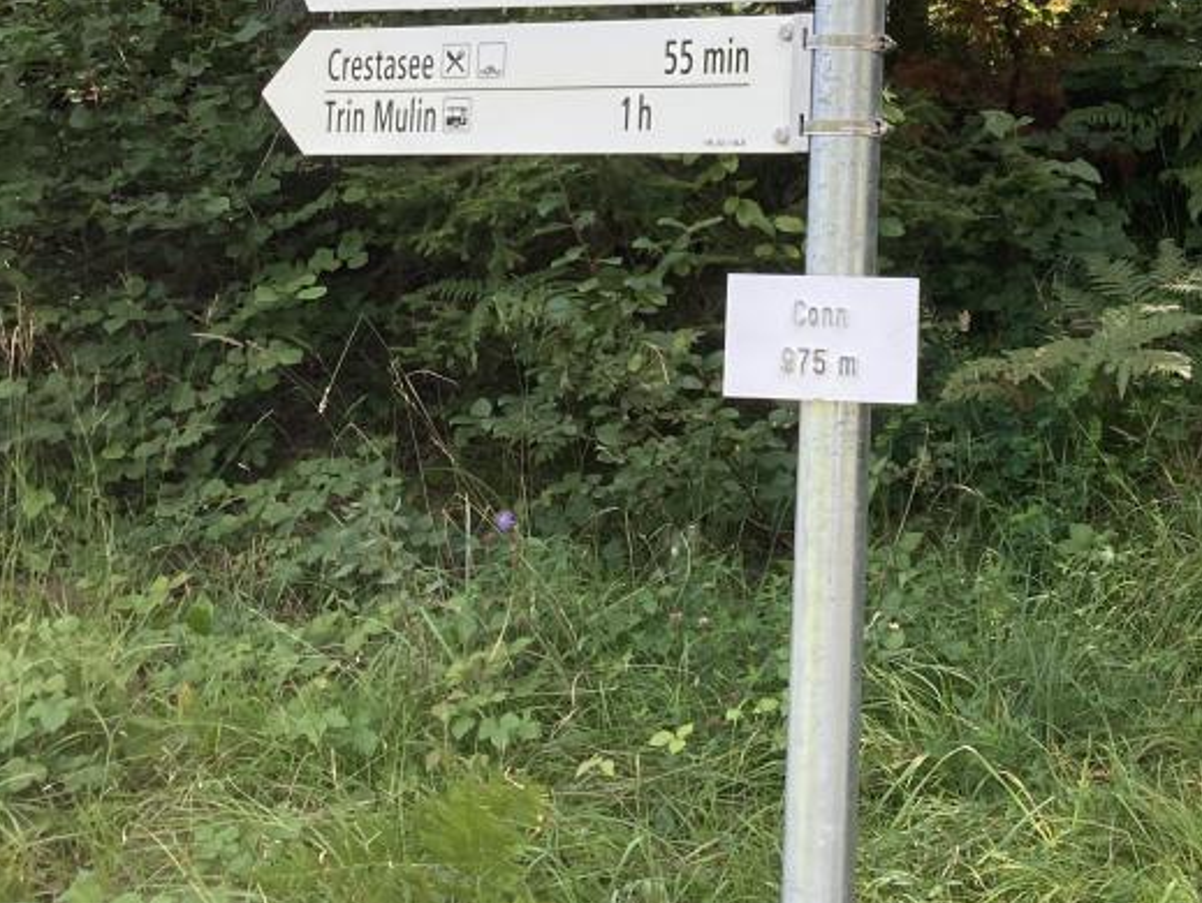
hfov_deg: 27.6
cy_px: -97
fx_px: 2398
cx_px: 961
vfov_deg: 20.3
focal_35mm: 69
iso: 20
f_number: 1.8
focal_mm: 3.99
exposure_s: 1/374
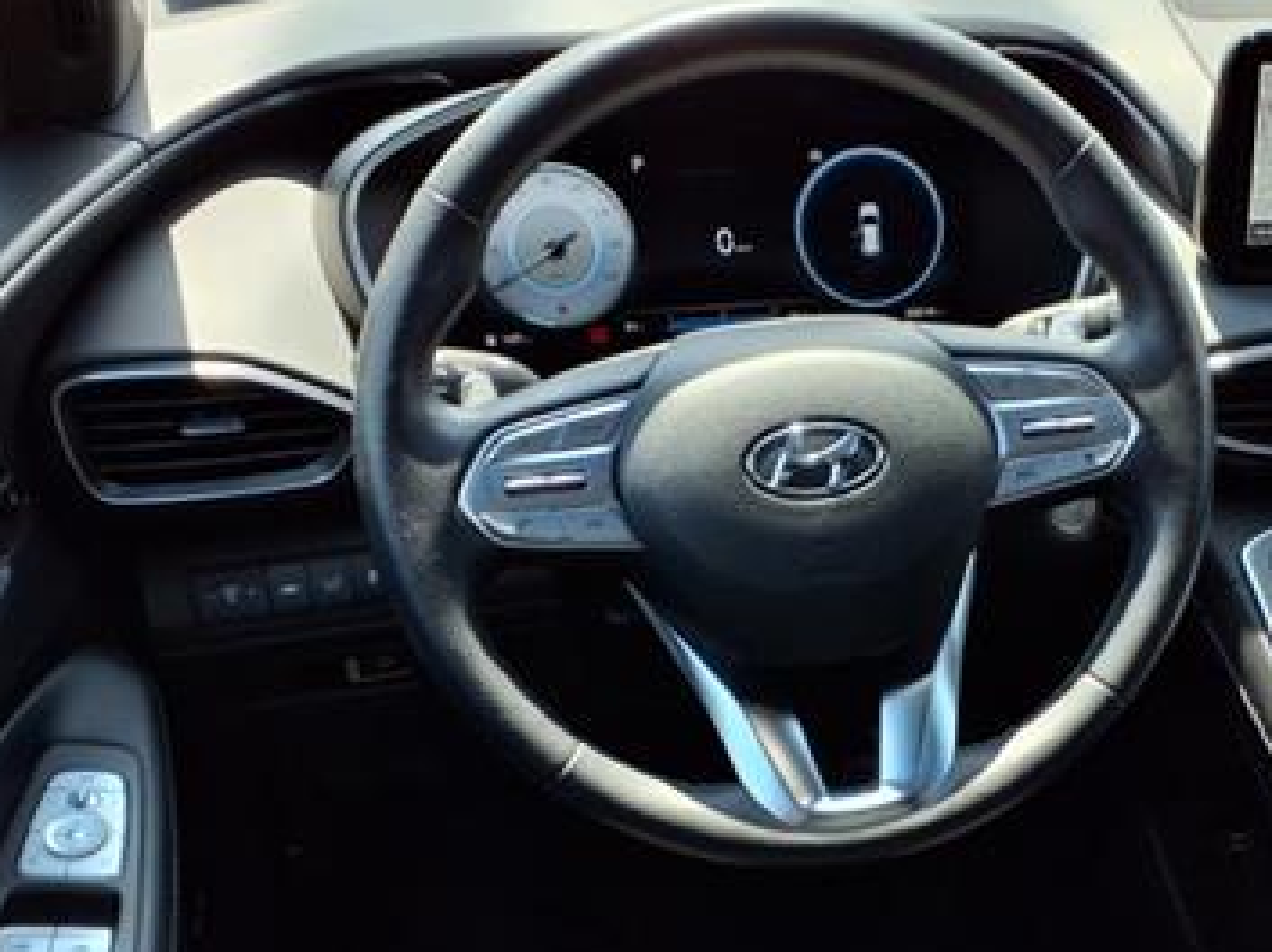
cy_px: 743
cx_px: 966
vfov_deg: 29.1
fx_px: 1799
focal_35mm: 49
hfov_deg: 37.9
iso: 40
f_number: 1.9
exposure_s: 1/233
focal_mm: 3.58
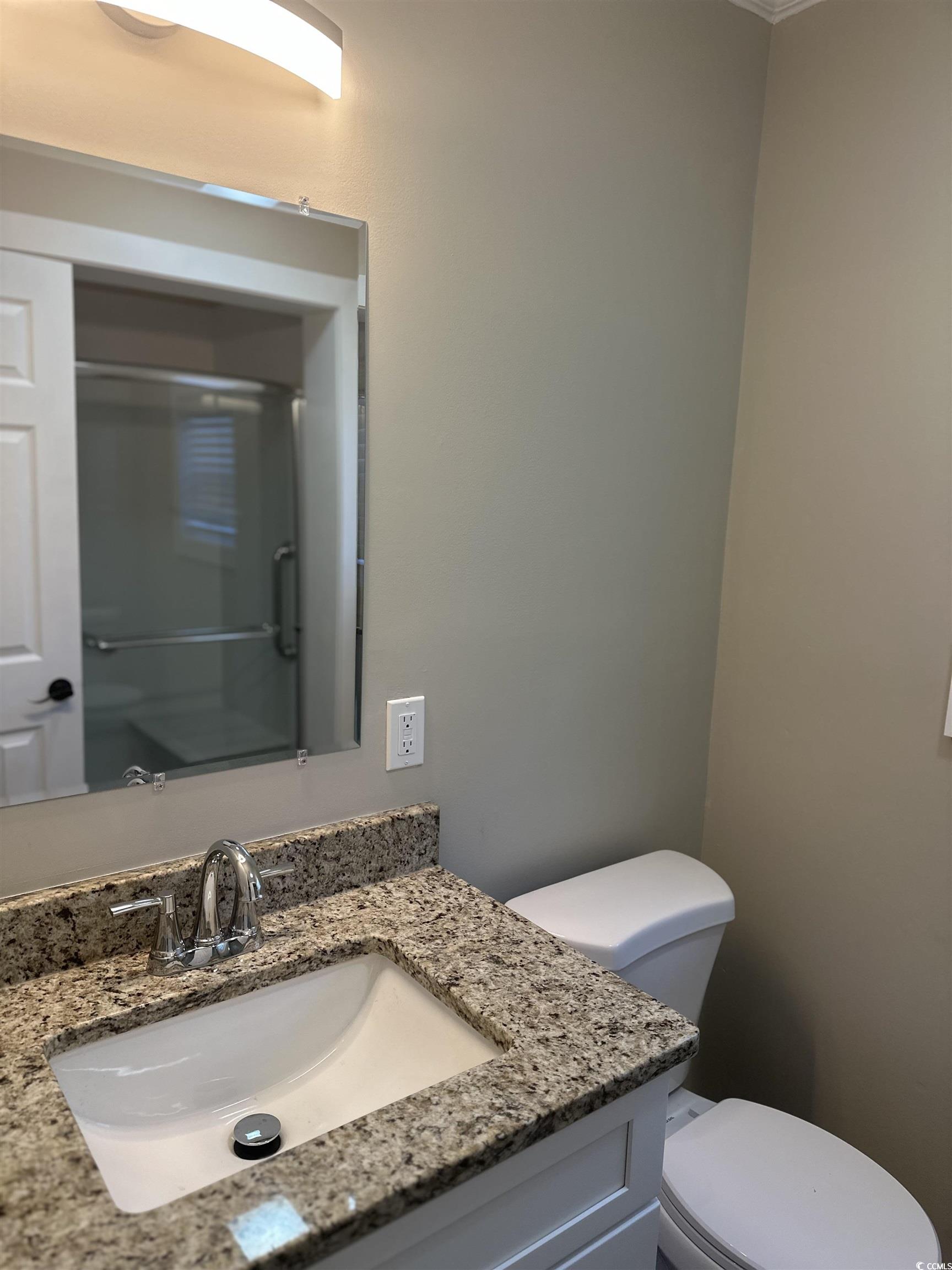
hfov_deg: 56.8
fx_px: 880
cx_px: 476
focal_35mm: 24
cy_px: 635
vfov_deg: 71.6
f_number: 1.78
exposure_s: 1/120
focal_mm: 6.86
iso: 125
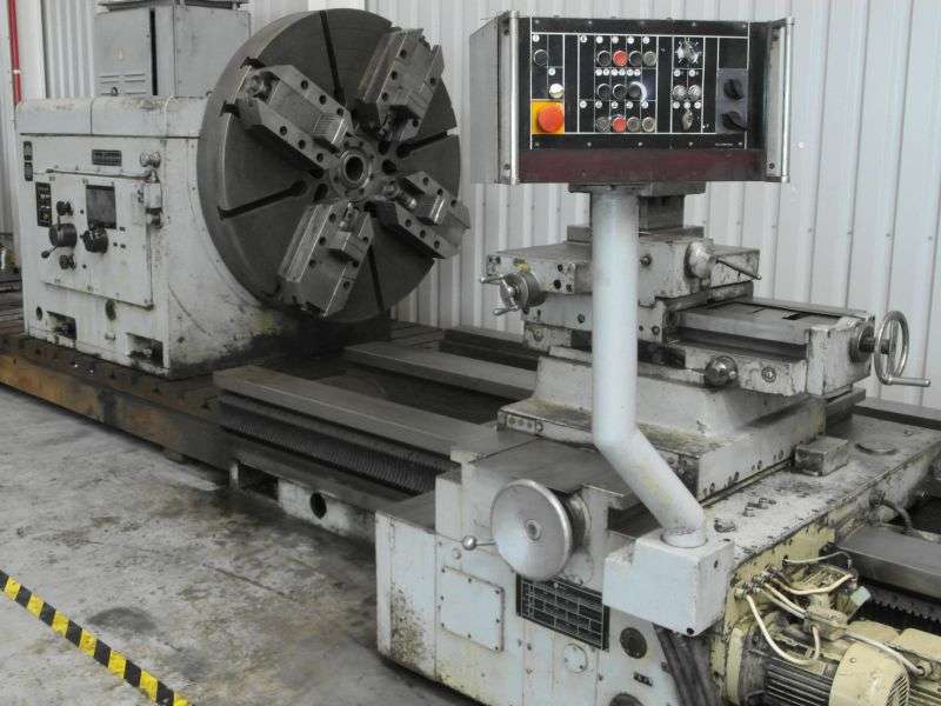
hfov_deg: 44.8
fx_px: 1142
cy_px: 353
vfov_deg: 34.3
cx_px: 470
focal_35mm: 42
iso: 800
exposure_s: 1/45
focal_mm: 7.5
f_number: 3.2
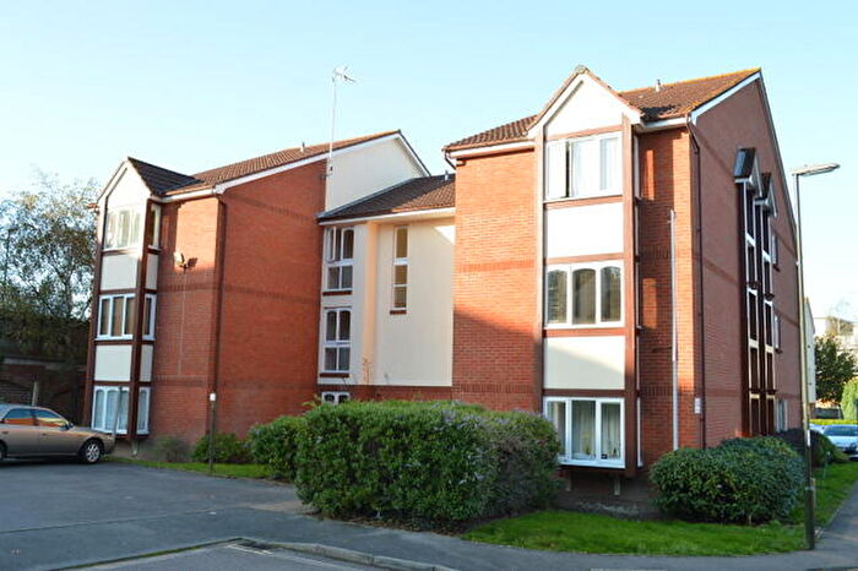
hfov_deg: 57.2
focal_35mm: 33
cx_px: 429
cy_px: 286
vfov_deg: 39.9
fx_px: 786
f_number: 5.6
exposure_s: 1/60
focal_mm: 22
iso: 100
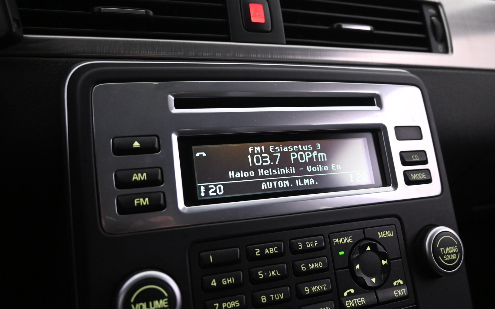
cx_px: 247
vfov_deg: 40.6
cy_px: 159
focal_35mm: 31
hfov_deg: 61.2
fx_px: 418
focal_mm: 20
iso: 3200
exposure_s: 1/50
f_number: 3.8
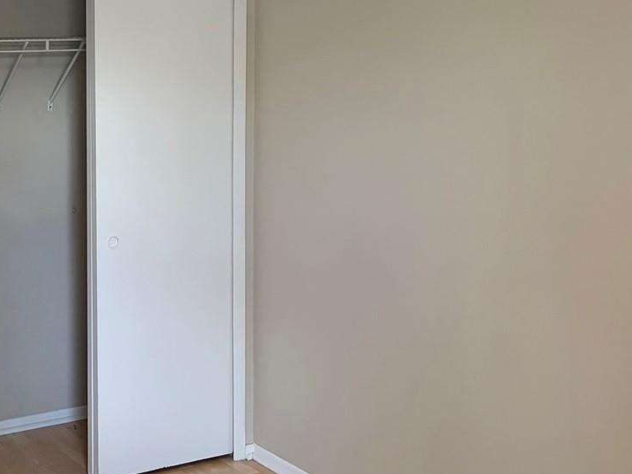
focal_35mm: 57
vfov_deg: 25.5
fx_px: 1040
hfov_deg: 32.2
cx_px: 67
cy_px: 146
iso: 200
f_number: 1.6
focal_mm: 5.96
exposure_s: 1/60
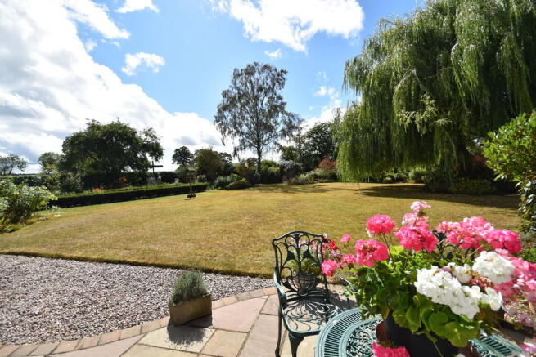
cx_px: 268
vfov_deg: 77.4
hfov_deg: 100.4
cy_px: 178
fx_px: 223
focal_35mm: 15
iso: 100
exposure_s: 1/250
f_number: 8
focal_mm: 10
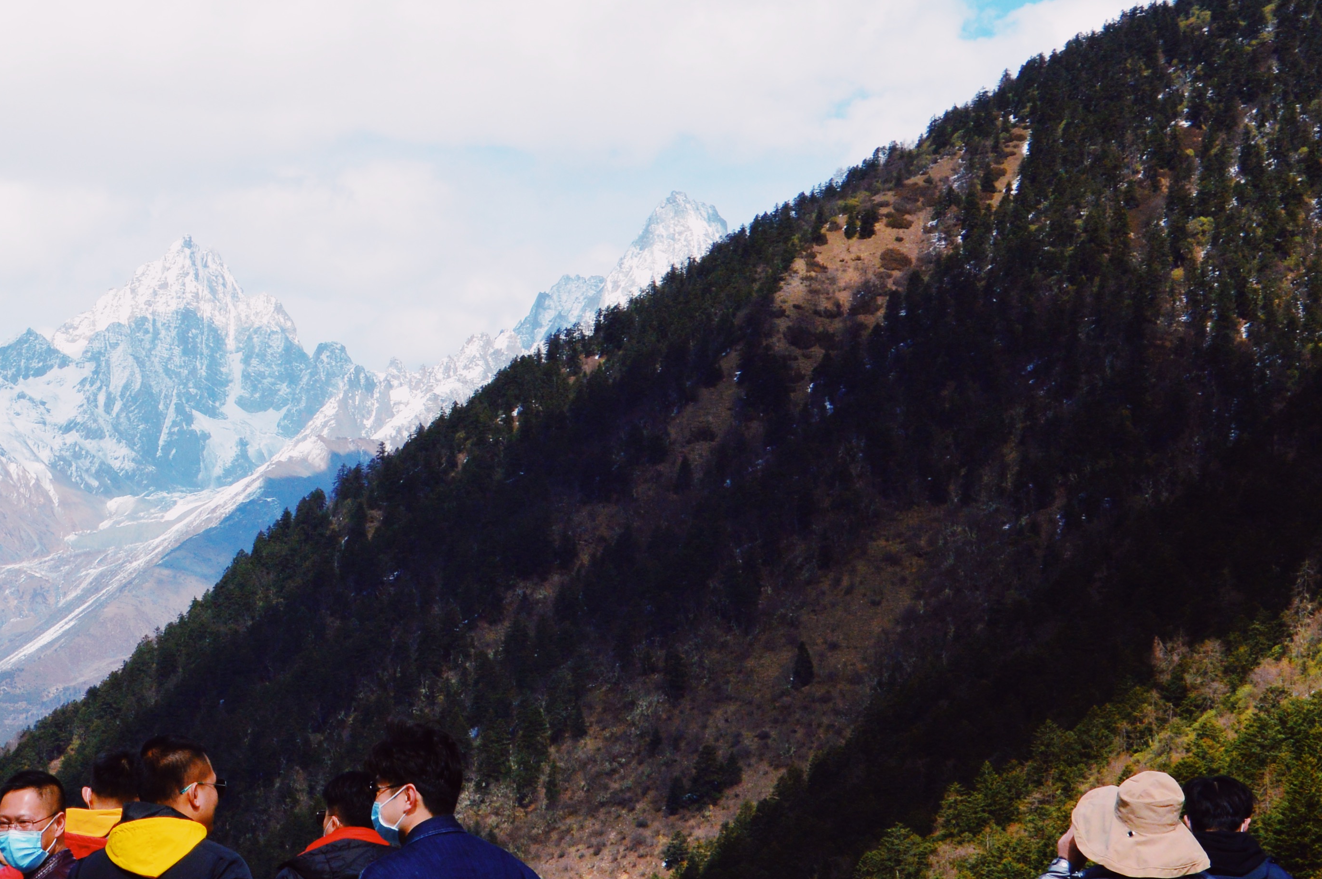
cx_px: 278
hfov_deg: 20.6
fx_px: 3596
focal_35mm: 98
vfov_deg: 13.9
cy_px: 405
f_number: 11
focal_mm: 30
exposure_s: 1/400
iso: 400
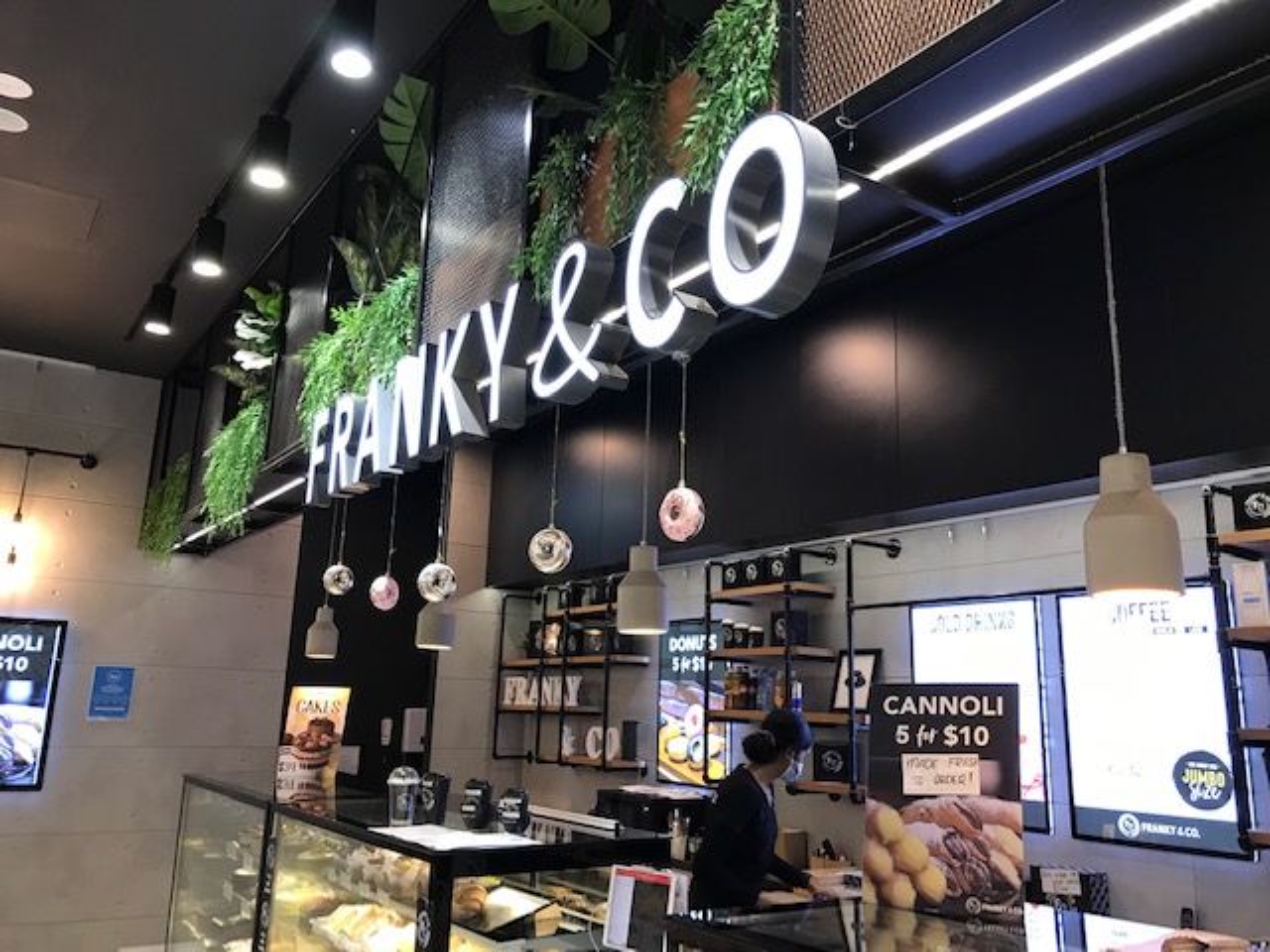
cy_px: 476
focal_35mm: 28
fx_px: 1027
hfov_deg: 63.4
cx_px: 635
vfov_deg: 49.7
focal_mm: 3.99
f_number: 1.8
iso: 32
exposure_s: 1/25
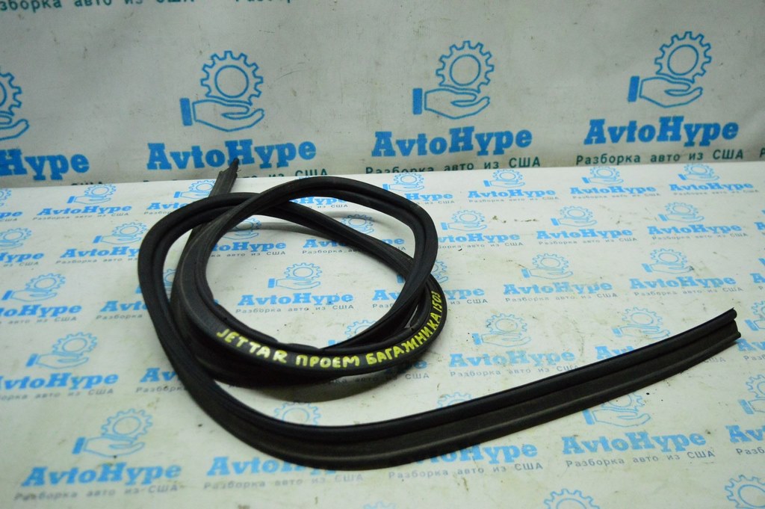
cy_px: 254
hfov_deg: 53.2
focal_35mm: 36
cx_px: 382
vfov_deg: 36.8
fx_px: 764
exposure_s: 1/1000
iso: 6400
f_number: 4
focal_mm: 24
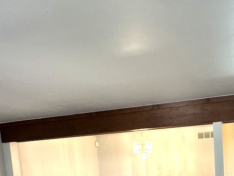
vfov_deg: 31.2
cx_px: 194
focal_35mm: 41
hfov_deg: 43.2
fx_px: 277
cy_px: 194
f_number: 2.2
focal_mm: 2.22
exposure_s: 1/60
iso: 200
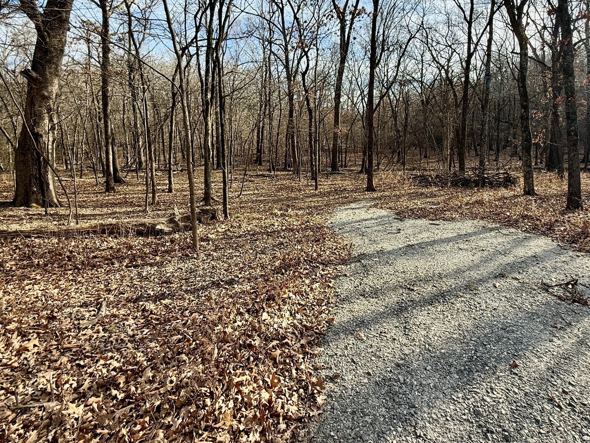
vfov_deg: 67.6
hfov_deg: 84.6
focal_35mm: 19
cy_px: 166
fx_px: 324
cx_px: 314
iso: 64
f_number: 2.2
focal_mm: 2.22
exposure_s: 1/658
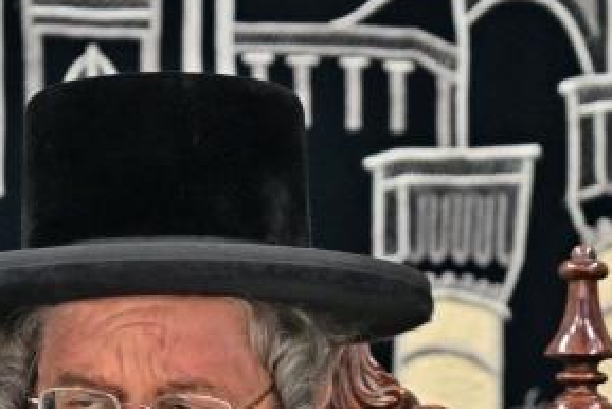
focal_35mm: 638
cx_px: 191
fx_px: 10851
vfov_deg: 2.2
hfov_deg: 3.2
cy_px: 499
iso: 800
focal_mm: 120
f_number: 4
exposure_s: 1/250
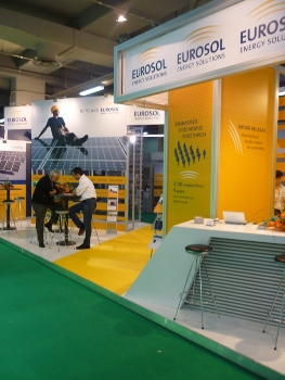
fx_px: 340
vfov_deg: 58.3
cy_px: 190
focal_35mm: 31
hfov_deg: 45.5
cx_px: 142
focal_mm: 5.5
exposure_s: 1/30
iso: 100
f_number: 2.8
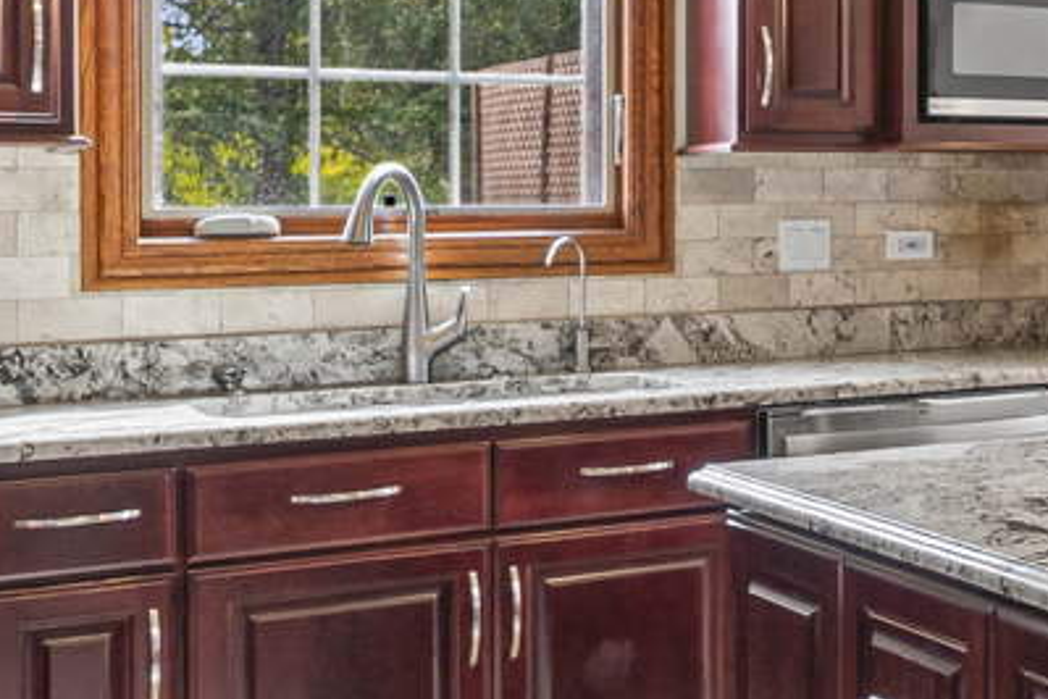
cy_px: 226
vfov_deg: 20.8
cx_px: 1429
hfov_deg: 25.7
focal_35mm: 65
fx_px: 1892
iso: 400
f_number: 8
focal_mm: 16
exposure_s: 1/10
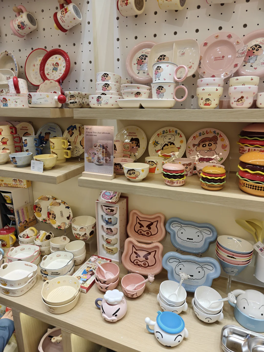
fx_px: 234
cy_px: 176
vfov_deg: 73.9
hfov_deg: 58.9
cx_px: 132
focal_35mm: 23
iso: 50
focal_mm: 6.06
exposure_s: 1/100
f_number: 1.6
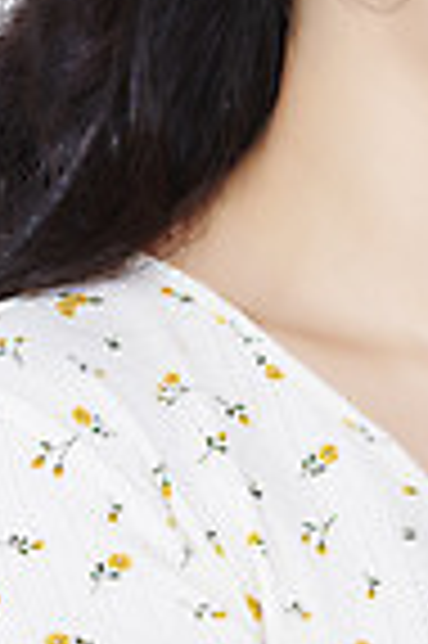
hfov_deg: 4.6
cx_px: 543
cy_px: -108
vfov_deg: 7.0
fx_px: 5255
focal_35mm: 294
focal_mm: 105
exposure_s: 1/125
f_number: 11
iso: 64
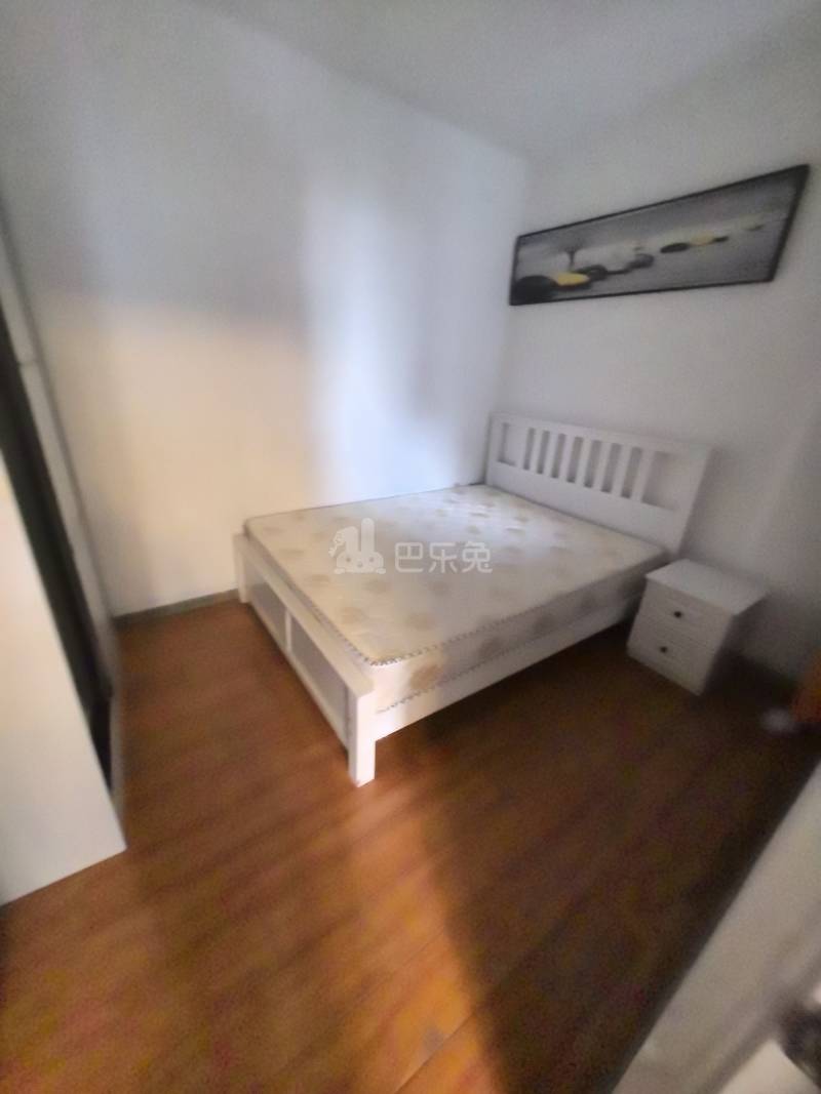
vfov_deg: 106.2
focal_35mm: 13
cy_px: 547
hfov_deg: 89.9
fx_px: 411
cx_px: 410
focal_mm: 1.76
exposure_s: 1/50
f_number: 2.2
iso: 1000
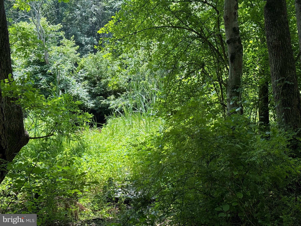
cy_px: 113
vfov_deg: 30.3
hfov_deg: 39.7
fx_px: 417
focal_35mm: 48
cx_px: 150
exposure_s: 1/574
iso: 64
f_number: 1.78
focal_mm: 6.76
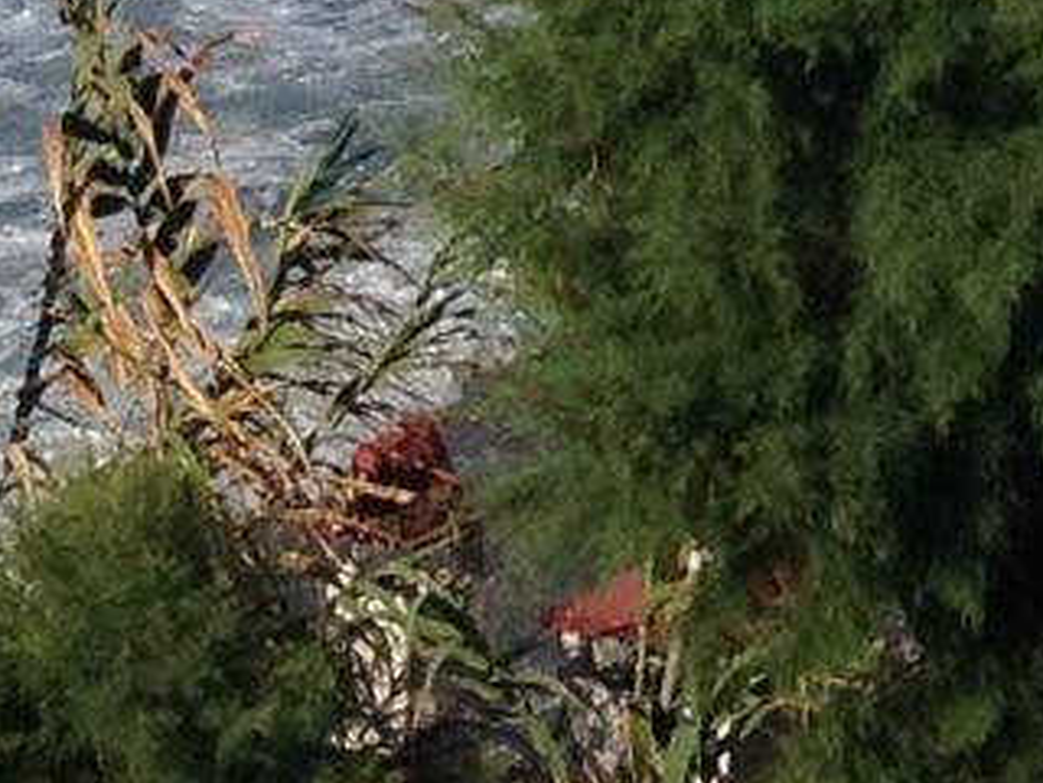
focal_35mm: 280
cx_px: 1946
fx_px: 8437
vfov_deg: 5.0
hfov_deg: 6.9
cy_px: -1586
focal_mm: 4.28
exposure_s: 1/3247
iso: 50
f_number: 2.4
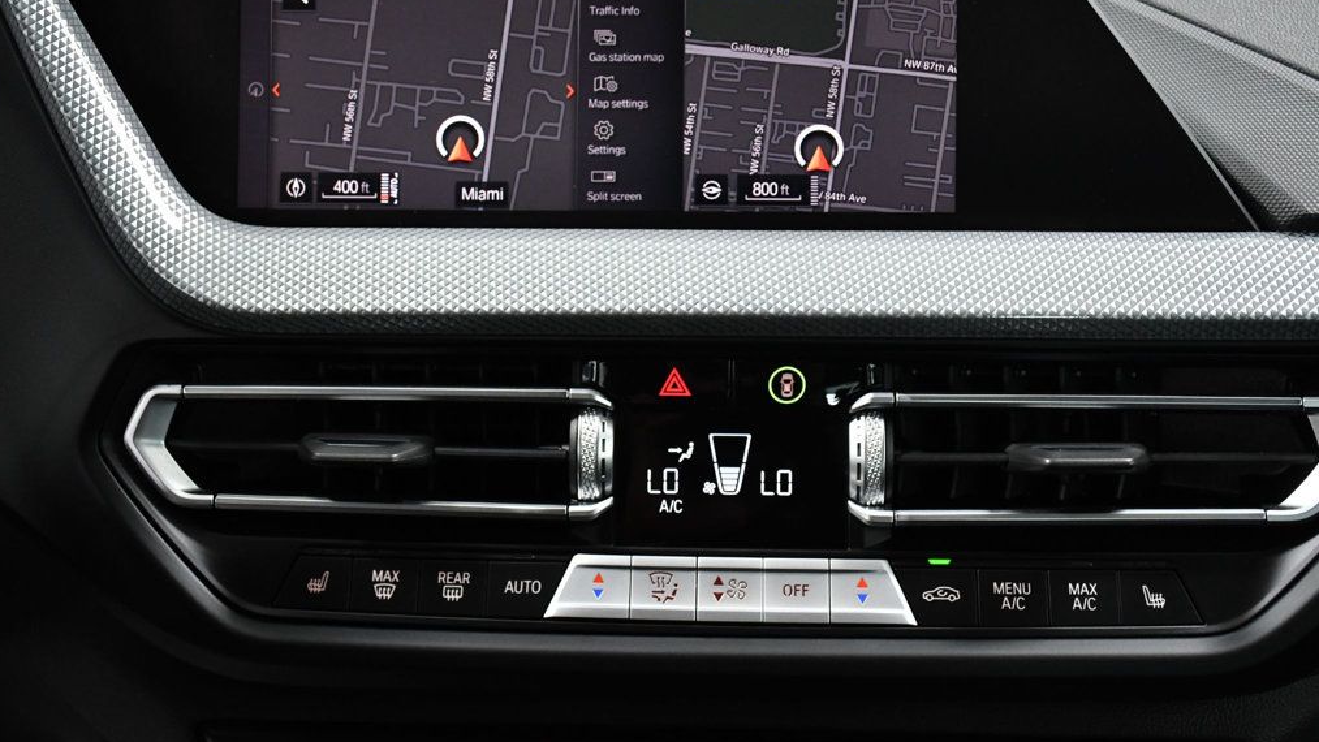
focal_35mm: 54
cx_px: 655
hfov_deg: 38.5
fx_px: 1889
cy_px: 327
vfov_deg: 22.2
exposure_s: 1/125
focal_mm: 34
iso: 2500
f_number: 6.3
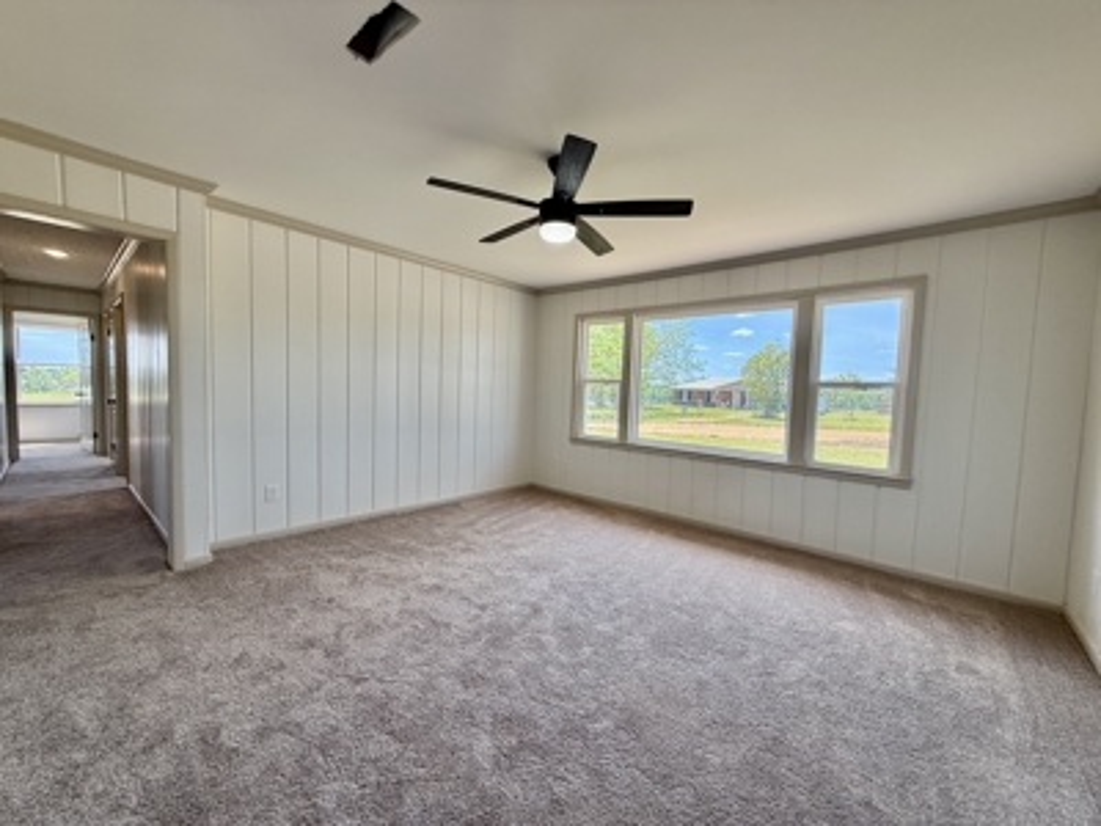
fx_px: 445
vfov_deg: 85.7
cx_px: 550
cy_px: 413
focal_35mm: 14
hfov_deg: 102.1
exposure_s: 1/214
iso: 64
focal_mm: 2.22
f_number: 2.2
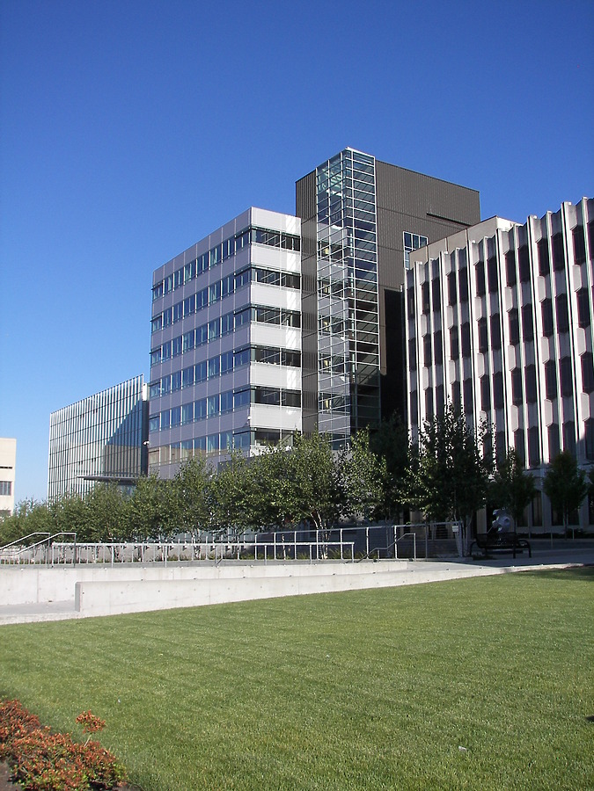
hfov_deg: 39.7
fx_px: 824
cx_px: 297
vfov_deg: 51.4
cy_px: 396
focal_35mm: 36
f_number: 4
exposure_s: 1/500
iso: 50
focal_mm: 6
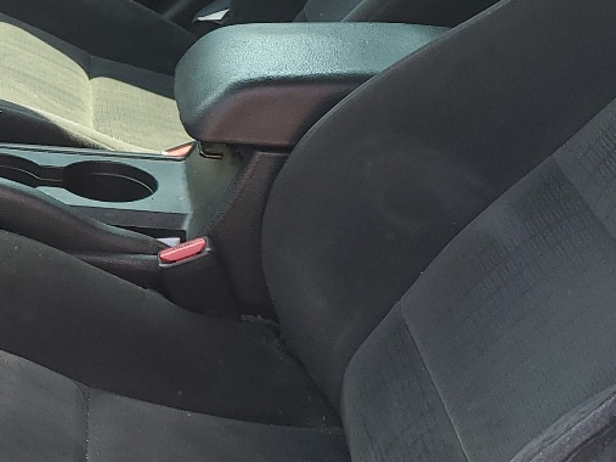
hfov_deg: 21.9
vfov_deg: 18.0
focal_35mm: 82
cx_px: -139
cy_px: 179
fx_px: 1459
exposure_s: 1/227
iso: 50
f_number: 1.5
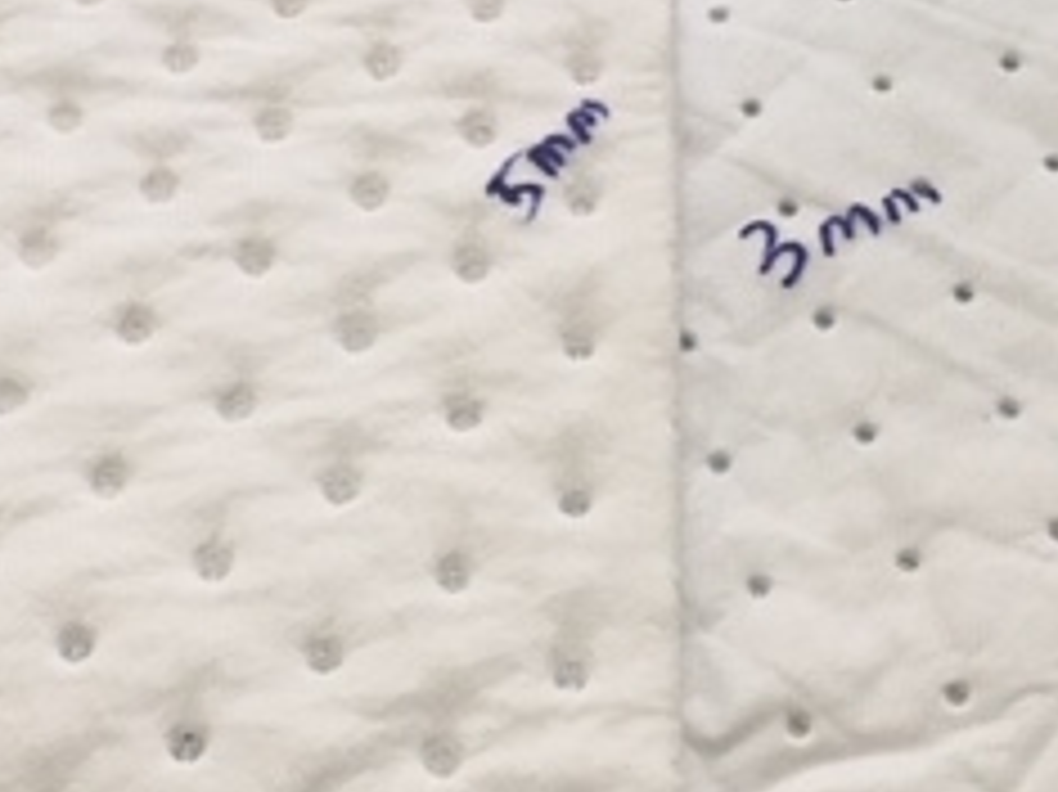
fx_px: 2413
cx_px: 558
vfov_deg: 18.5
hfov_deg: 24.7
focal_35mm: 79
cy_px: 189
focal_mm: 4.15
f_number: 2.2
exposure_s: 1/17
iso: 50
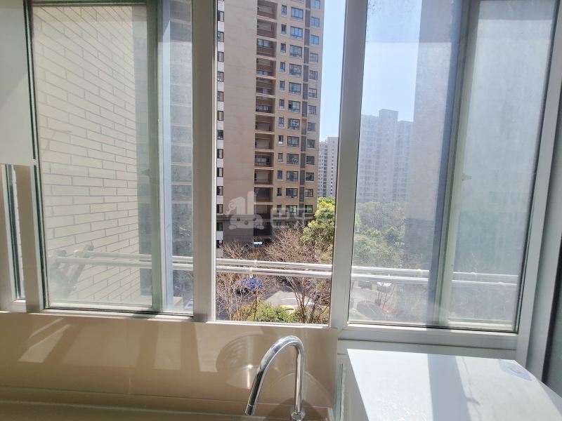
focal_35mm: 13
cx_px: 281
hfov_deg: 106.2
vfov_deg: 89.9
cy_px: 210
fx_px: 211
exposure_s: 1/1429
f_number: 2.2
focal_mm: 1.74
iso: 40
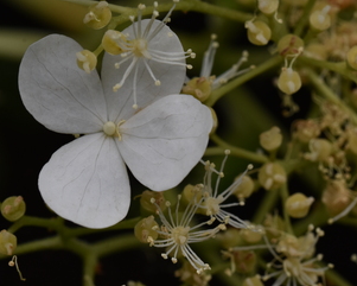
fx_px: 2386
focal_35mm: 226
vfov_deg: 6.9
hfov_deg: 8.6
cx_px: 119
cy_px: 137
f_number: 16
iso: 400
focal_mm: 105
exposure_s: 1/125
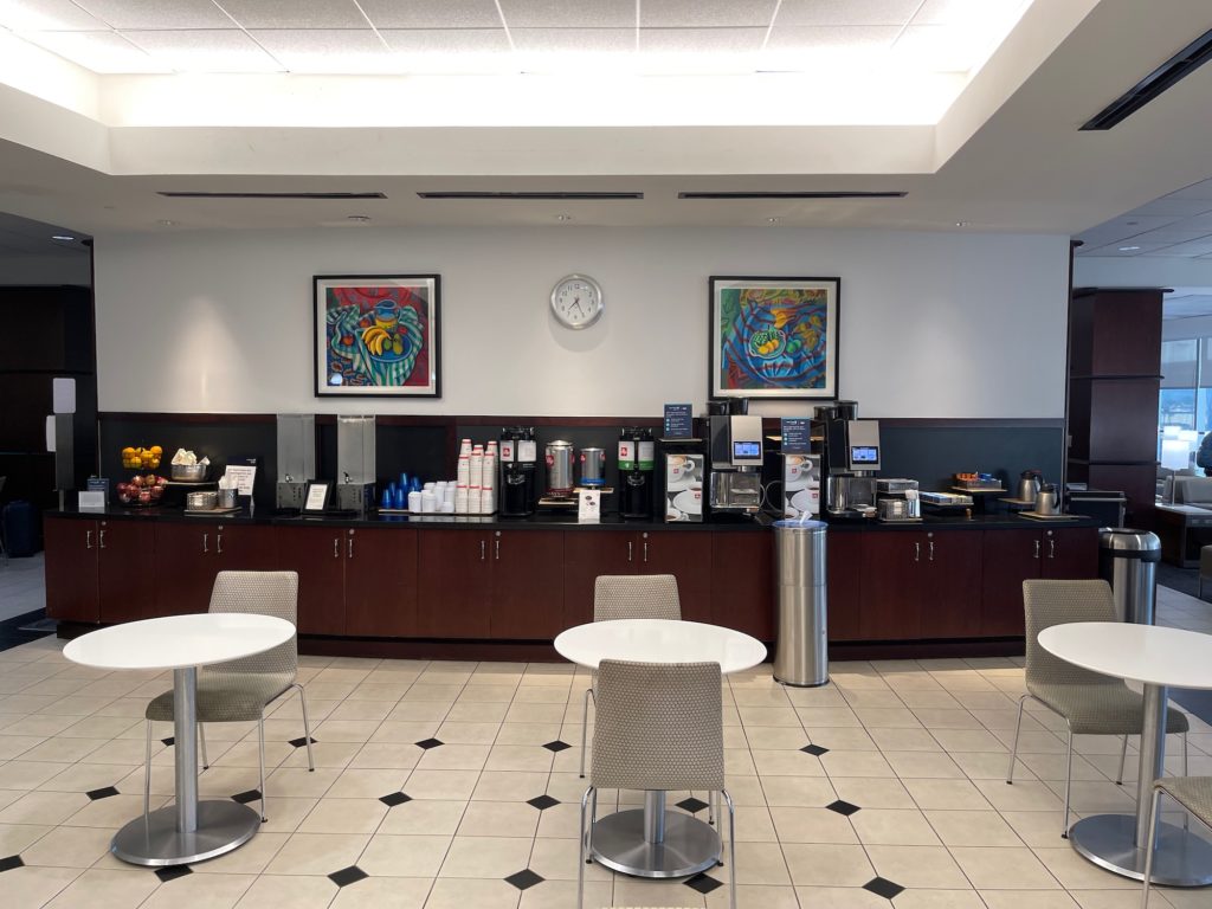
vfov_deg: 53.1
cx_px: 606
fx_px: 910
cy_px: 454
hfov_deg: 67.3
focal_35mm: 26
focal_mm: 5.1
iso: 100
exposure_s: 1/120
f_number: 1.6
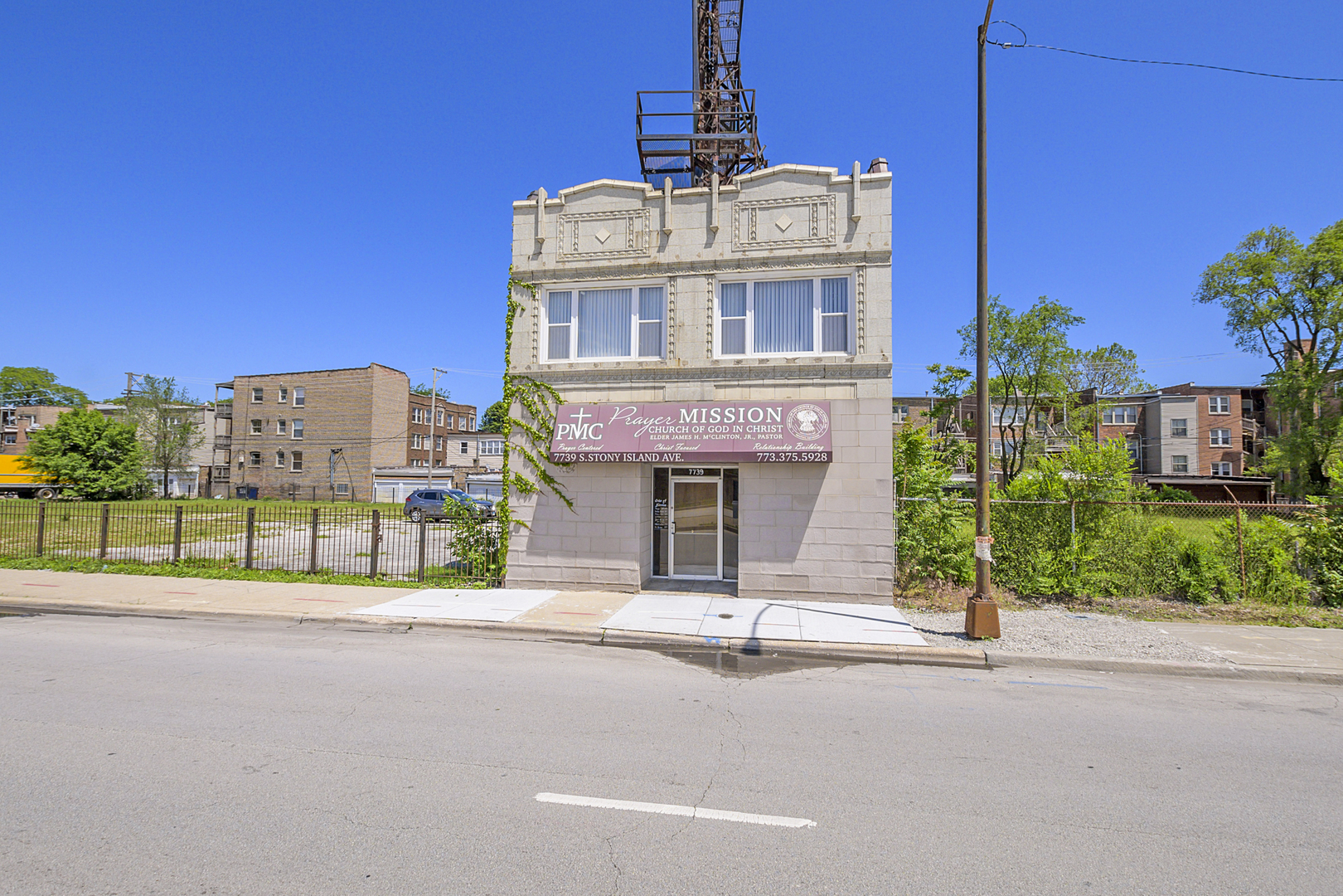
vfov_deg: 77.3
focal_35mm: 15
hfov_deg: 100.4
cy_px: 448
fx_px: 560
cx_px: 672
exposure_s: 1/1000
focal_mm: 10
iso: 250
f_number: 7.1
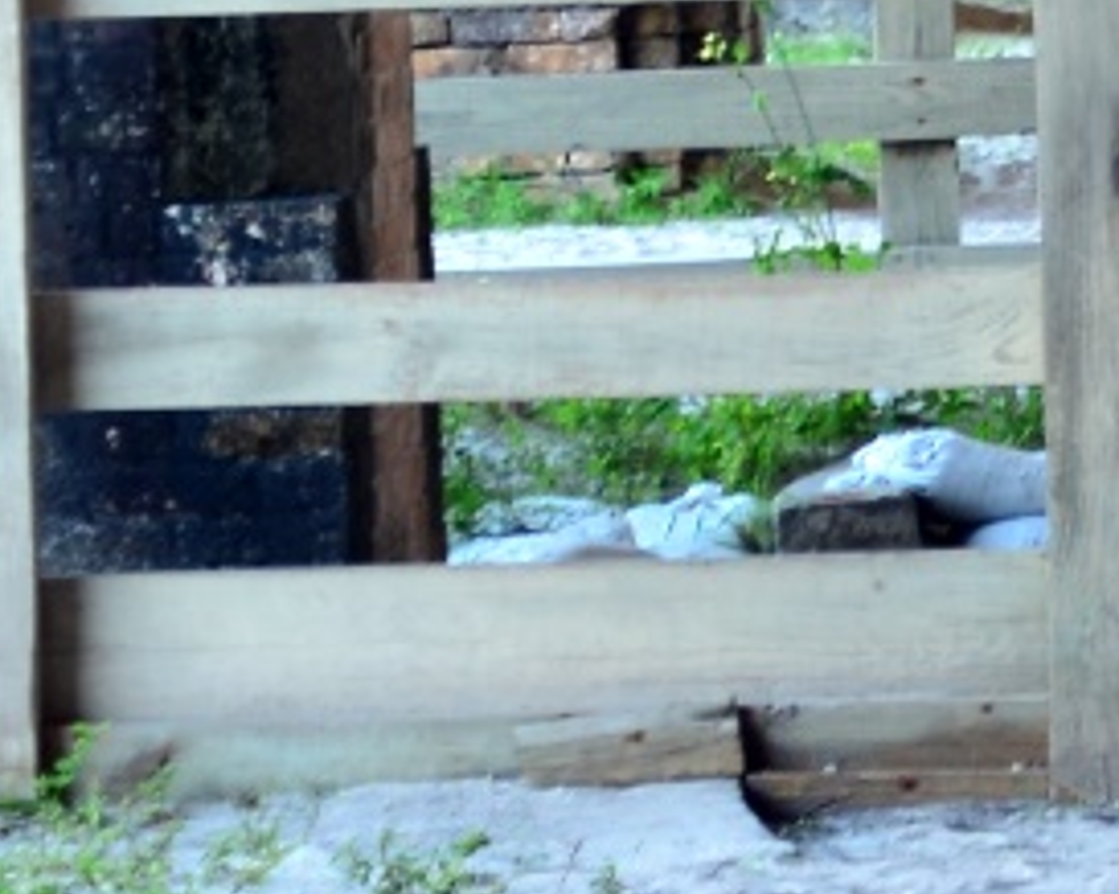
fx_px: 13635
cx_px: 1439
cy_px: -6
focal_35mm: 412
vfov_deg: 3.7
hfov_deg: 4.7
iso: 100
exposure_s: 1/13
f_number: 4.5
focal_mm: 50
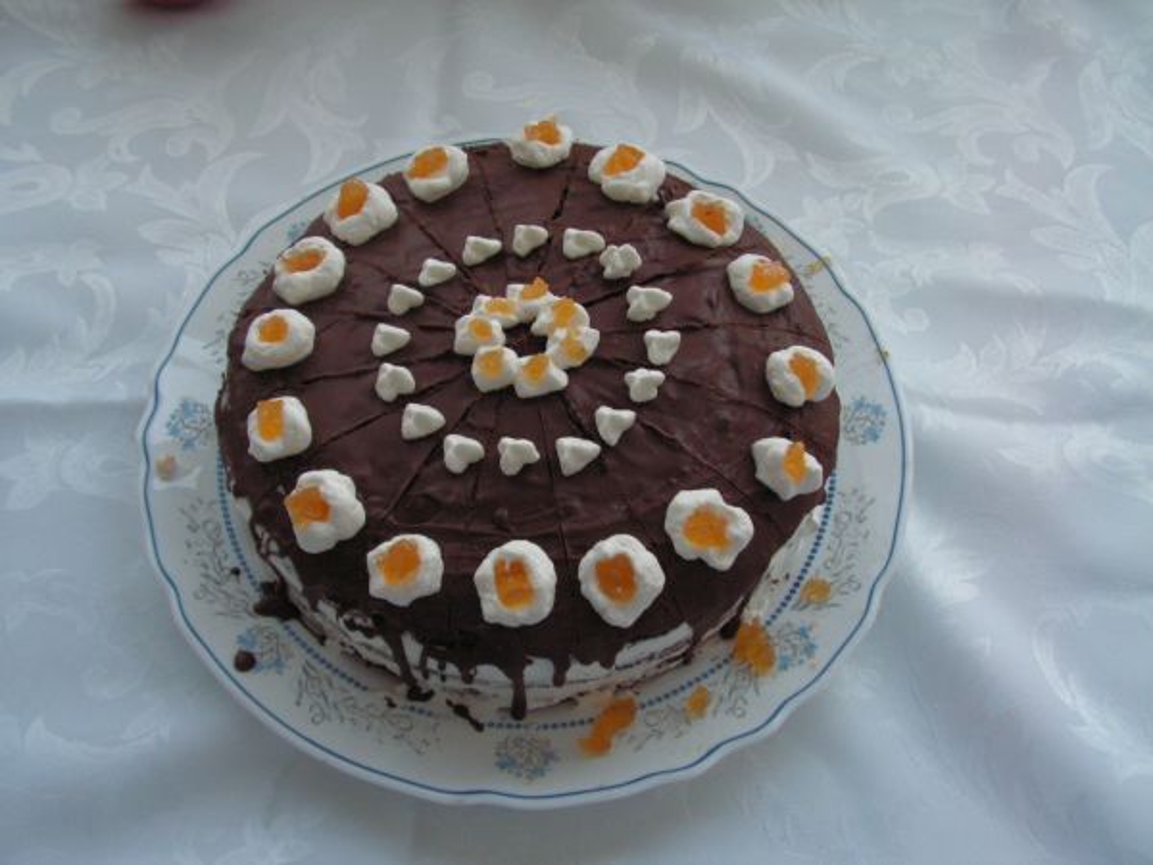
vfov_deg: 39.7
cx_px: 576
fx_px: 1199
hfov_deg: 51.4
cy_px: 432
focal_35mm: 36
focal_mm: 6
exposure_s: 1/40
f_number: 3.2
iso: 80
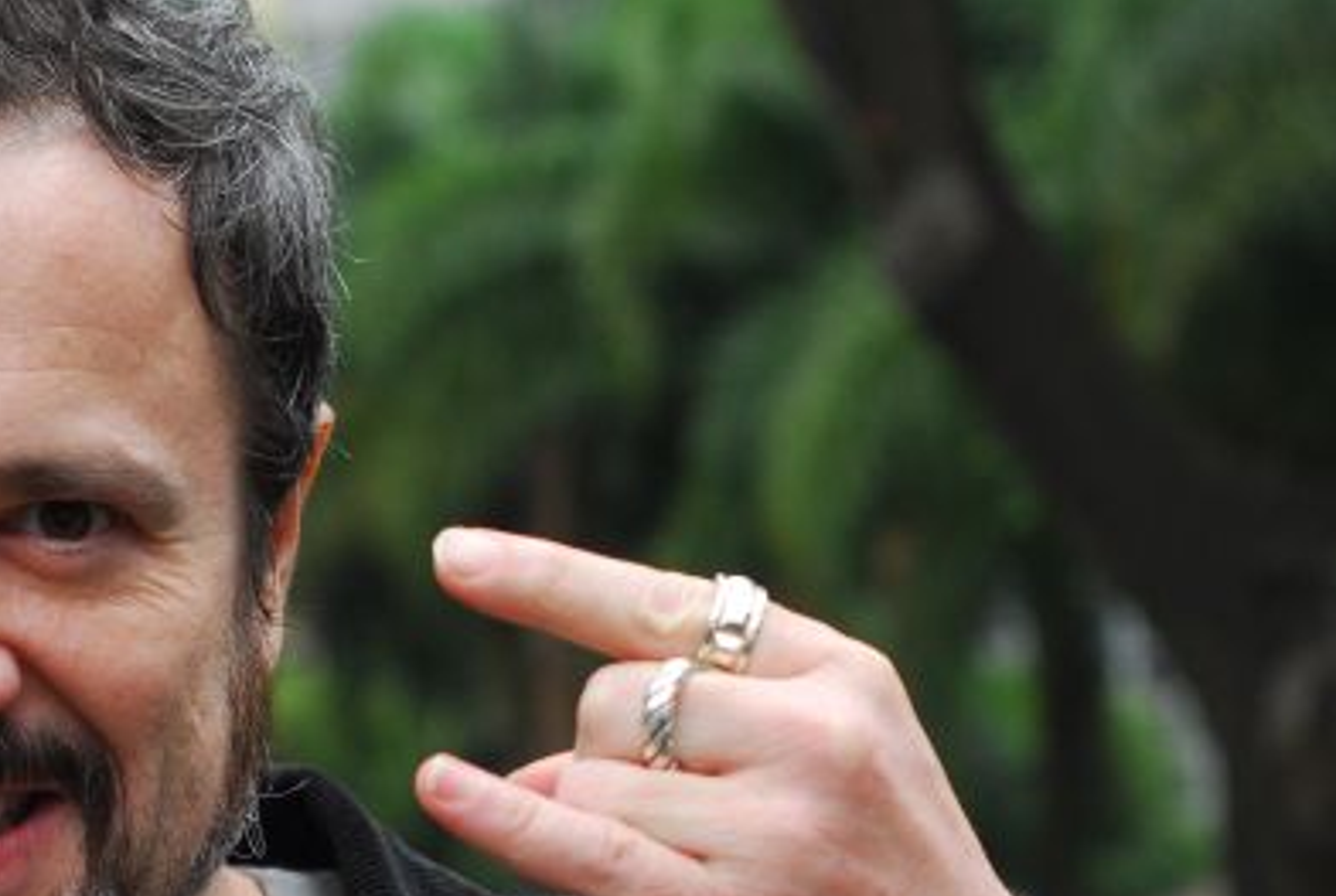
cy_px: 736
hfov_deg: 13.3
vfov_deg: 9.0
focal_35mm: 153
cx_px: 300
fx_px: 5689
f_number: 4.5
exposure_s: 1/160
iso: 200
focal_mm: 50
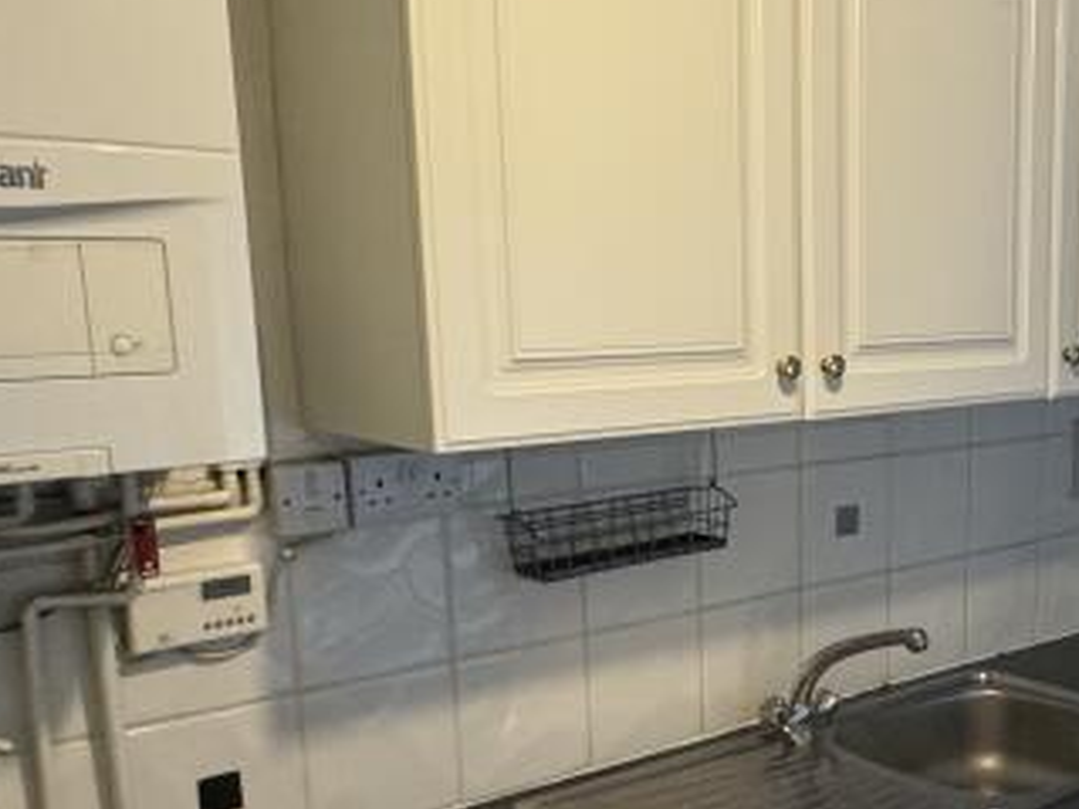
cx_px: 900
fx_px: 1402
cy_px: 542
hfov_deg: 40.0
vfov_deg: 31.9
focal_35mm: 45
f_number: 2.2
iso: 320
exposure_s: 1/50
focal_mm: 2.22
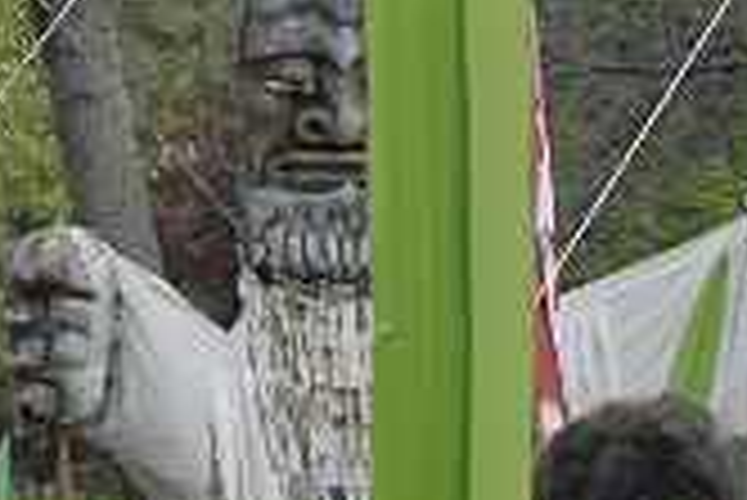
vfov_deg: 2.7
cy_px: -178
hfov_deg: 4.1
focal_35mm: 506
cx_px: -284
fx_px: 10508
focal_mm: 80
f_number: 5.6
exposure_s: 1/640
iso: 400
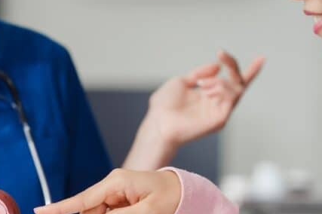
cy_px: 206
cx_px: -8
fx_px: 1823
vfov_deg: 6.7
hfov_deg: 10.0
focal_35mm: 204
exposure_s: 1/160
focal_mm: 85
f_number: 2.2
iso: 320
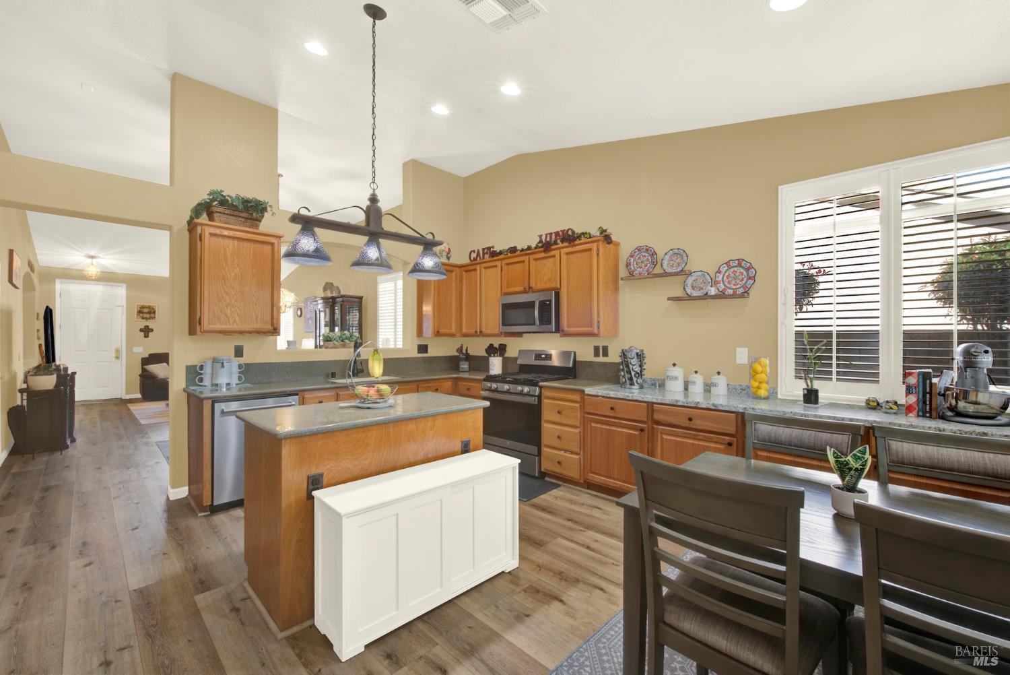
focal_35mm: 14
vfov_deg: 81.3
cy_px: 338
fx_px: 393
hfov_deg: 104.2
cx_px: 505
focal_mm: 14
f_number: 14
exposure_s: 1/4
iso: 100
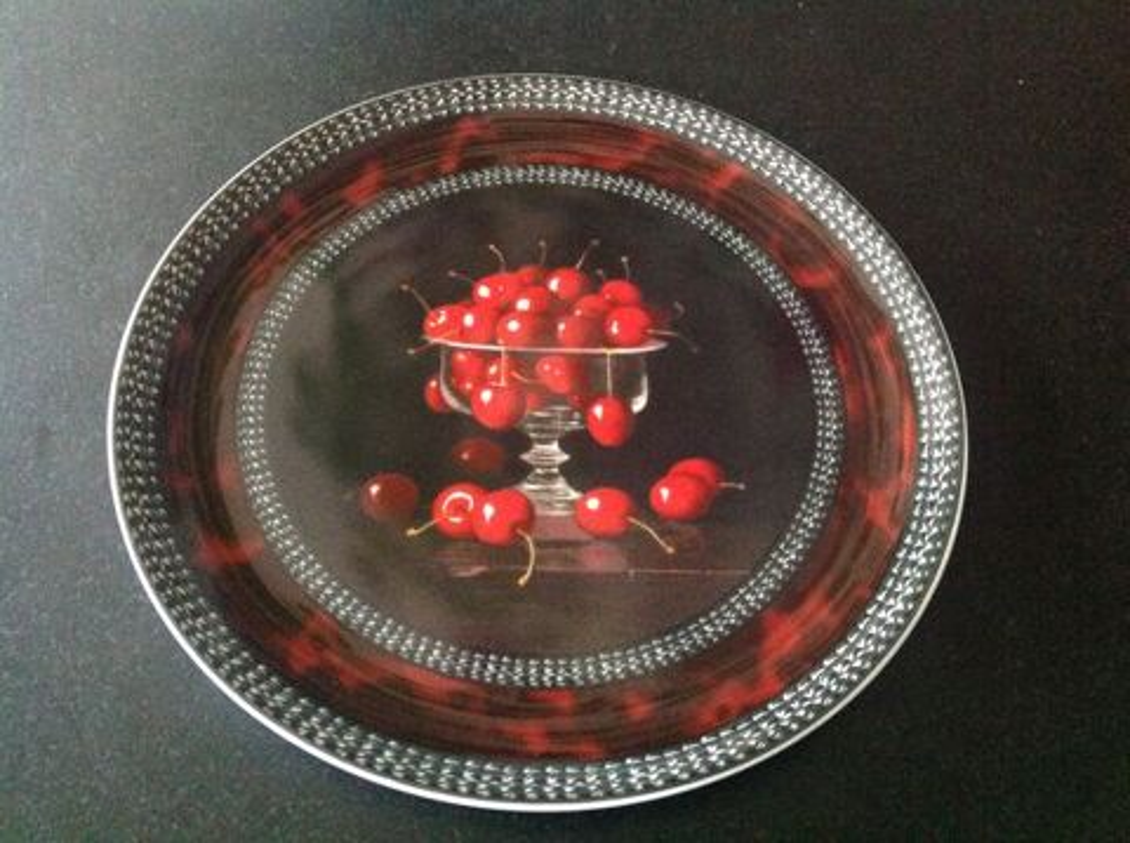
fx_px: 1140
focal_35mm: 35
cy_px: 422
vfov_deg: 40.6
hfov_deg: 52.7
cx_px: 565
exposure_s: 1/15
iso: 800
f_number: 2.4
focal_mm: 4.28
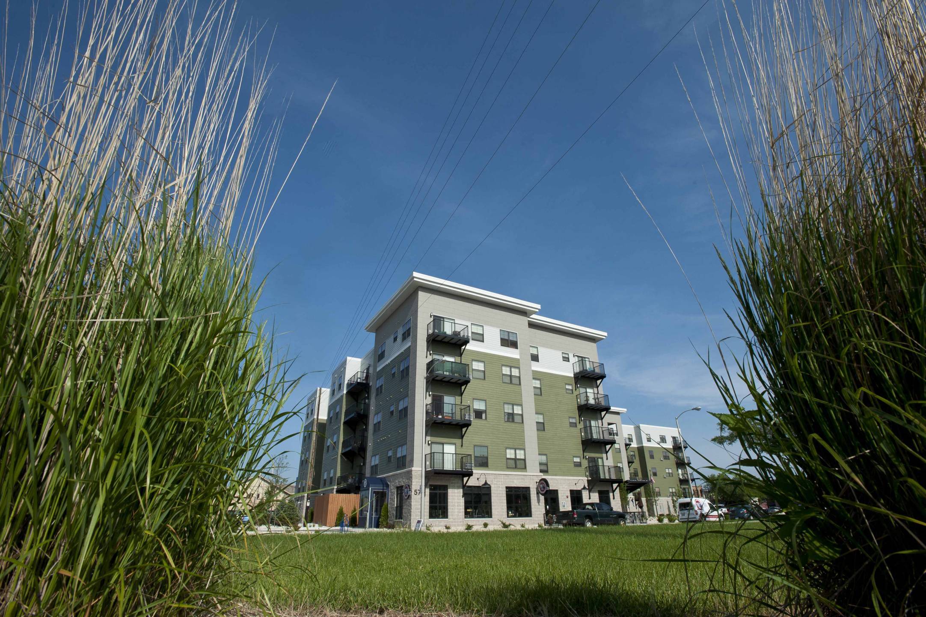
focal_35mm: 17
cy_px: 308
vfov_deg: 70.4
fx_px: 437
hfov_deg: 93.3
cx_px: 463
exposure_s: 1/200
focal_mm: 17
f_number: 16
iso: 200
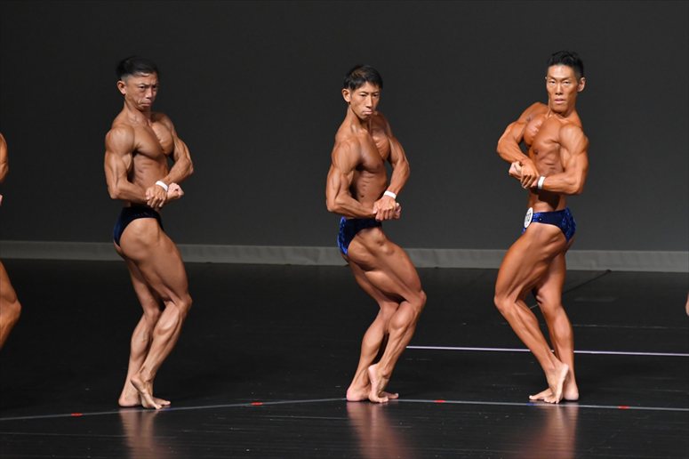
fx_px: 6026
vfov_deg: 4.4
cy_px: 230
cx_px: 344
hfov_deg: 6.5
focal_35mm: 315
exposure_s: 1/400
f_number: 5.6
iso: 4000
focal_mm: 210
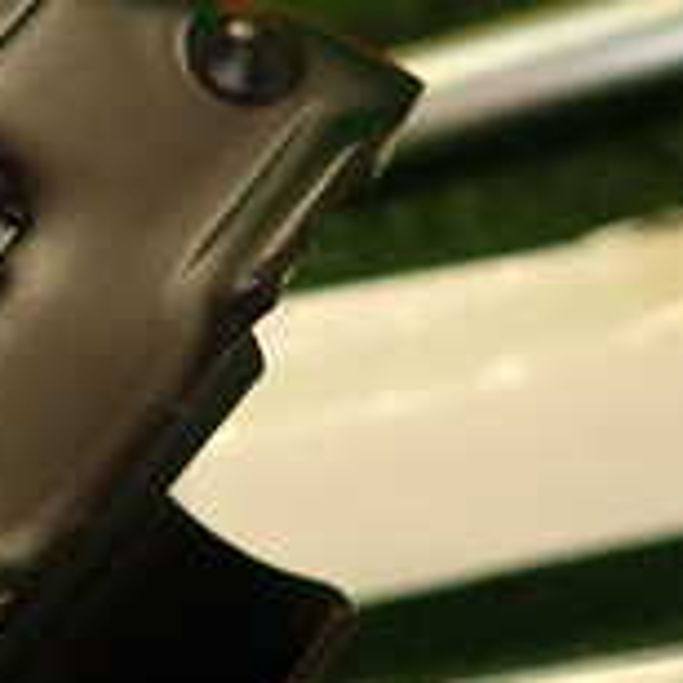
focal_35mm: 86
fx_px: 1920
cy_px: 182
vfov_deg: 20.0
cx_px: -475
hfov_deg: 17.2
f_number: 2
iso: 160
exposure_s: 1/60
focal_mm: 4.5
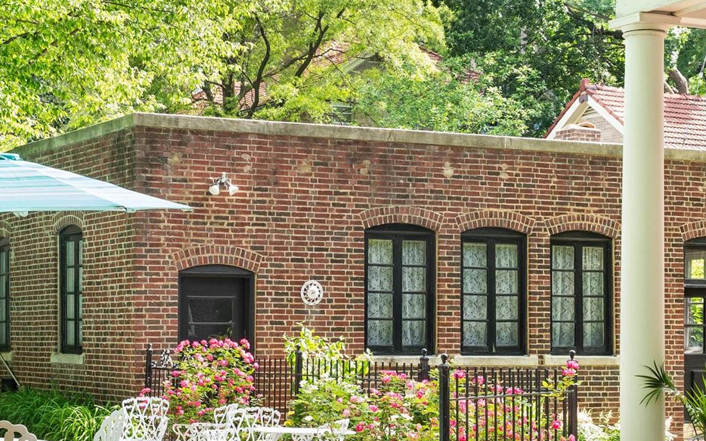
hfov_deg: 23.3
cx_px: 356
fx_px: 1713
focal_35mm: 89
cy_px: 296
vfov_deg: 14.7
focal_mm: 30
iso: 400
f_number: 8
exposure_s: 1/250
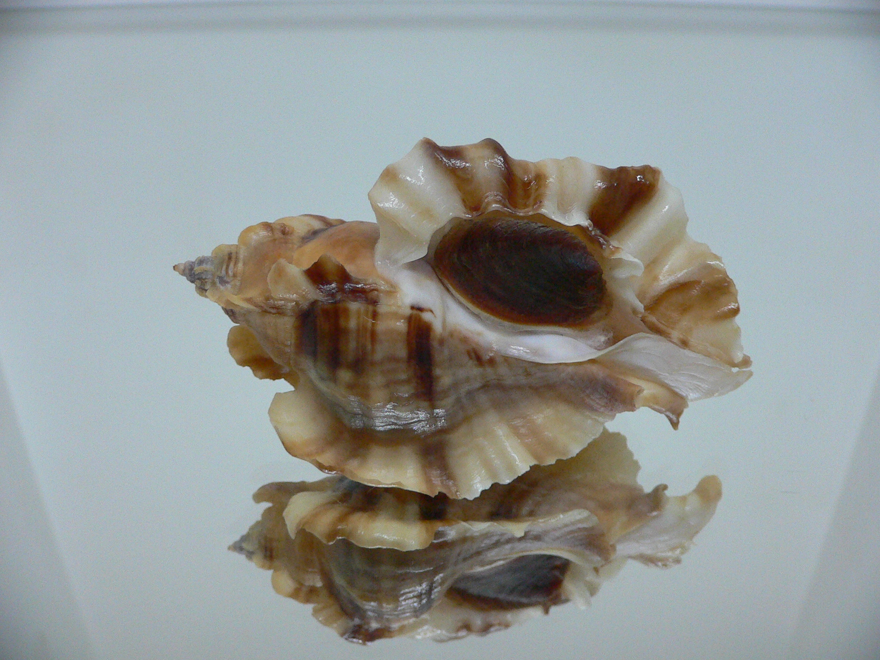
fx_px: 890
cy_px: 330
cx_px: 440
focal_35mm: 35
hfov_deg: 52.6
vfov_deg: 40.7
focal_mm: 4.6
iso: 200
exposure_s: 1/60
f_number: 2.8
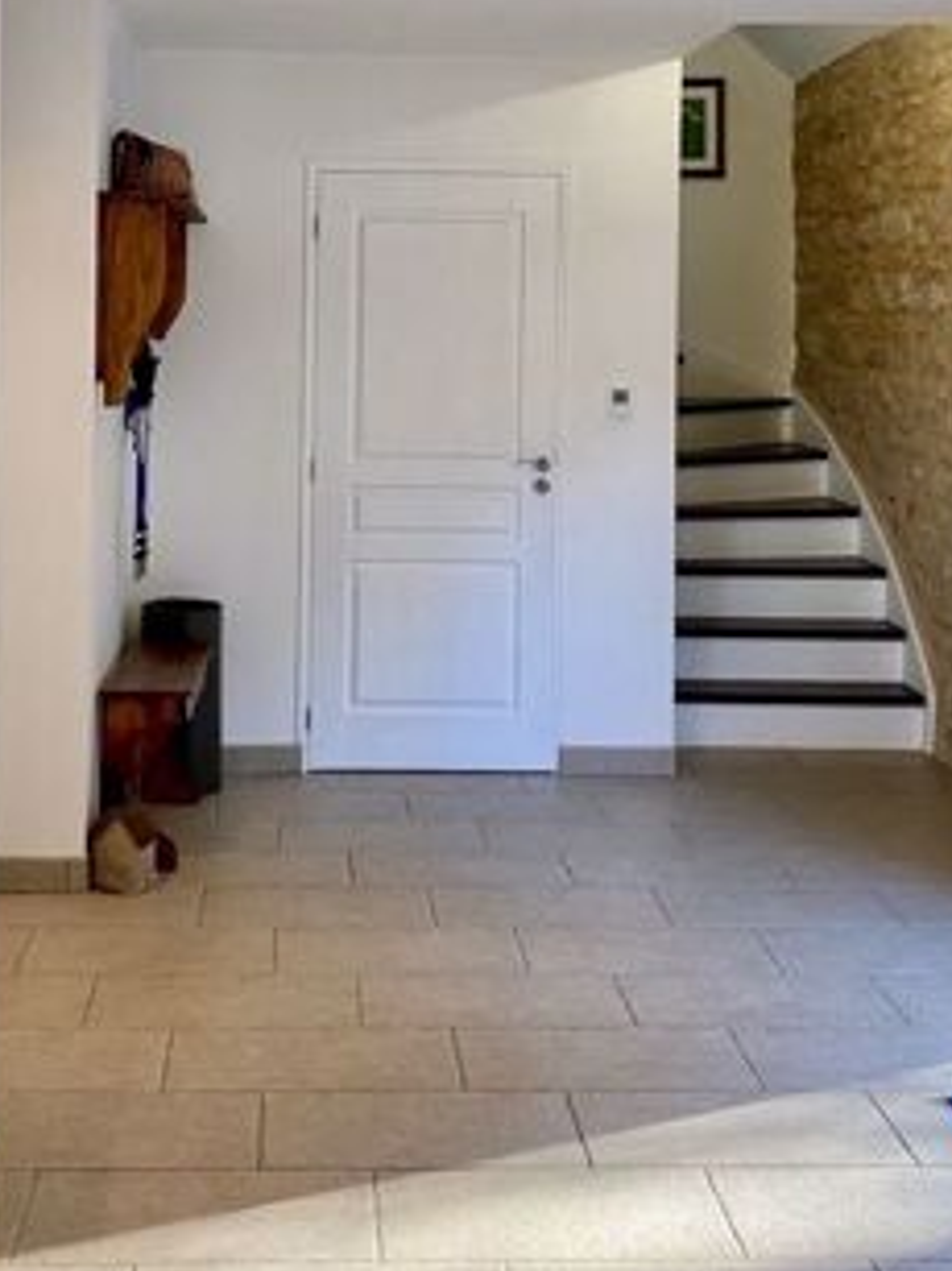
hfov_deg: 32.0
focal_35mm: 45
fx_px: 1651
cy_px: 339
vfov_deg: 41.0
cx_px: 368
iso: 100
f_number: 1.8
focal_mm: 4.25
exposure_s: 1/50
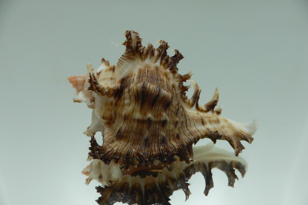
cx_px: 152
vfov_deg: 35.9
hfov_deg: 51.9
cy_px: 108
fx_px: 317
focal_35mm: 37
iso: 80
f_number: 2.8
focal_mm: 4.6
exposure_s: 1/80
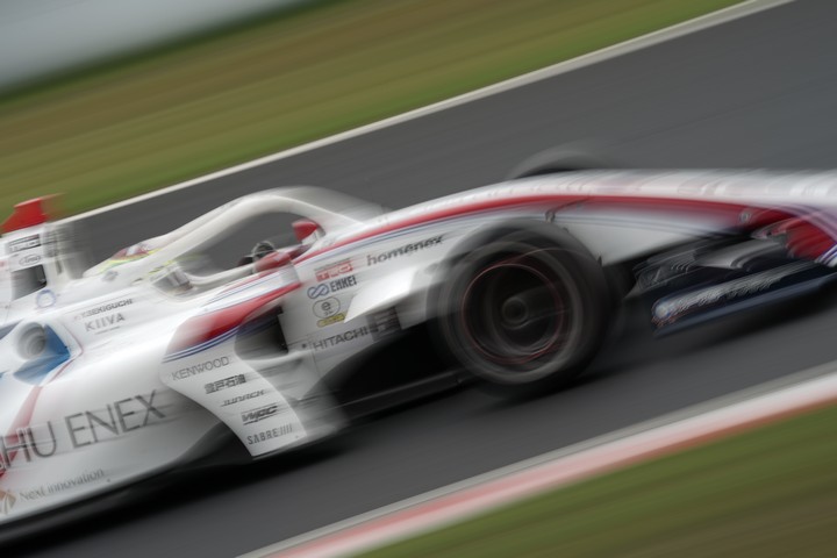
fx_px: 6602
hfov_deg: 7.3
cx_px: 418
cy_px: 279
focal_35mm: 284
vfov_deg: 4.8
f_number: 20
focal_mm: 284
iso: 50
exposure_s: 1/8
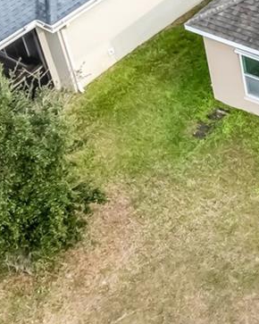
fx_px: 873
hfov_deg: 15.4
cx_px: 408
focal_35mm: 91
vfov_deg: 21.0
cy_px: 116
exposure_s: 1/100
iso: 110
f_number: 2.8
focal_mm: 8.38
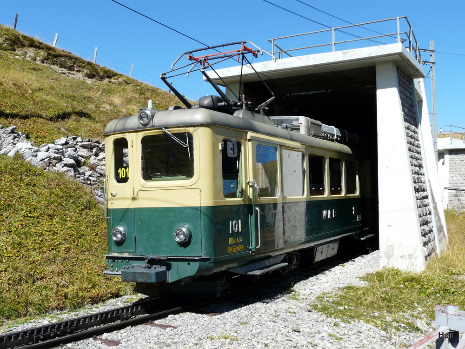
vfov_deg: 36.0
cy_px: 174
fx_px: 537
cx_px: 232
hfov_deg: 46.8
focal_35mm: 40
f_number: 5
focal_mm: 6.5
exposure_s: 1/400
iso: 100
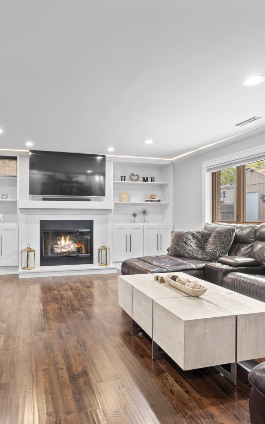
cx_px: 114
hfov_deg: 52.8
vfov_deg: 77.2
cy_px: 212
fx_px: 266
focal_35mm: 23
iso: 320
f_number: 8
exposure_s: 1/1.11
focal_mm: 10
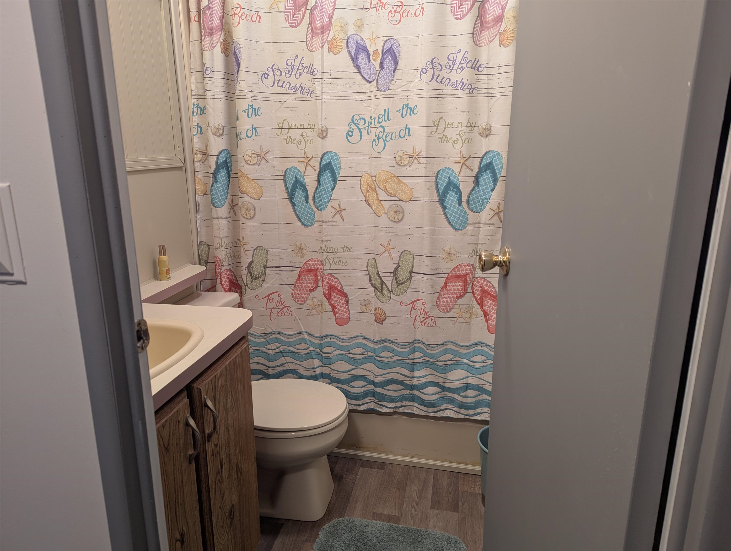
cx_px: 366
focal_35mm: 24
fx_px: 508
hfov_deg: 71.5
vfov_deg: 56.9
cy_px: 276
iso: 107
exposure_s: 1/27.3
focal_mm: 6.81
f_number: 1.85
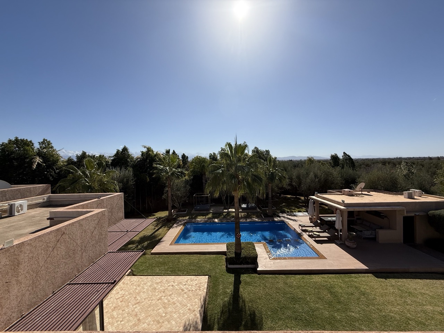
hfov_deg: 102.1
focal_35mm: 14
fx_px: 180
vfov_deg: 85.7
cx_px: 222
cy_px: 166
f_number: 2.2
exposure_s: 1/3663
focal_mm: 2.22
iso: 50
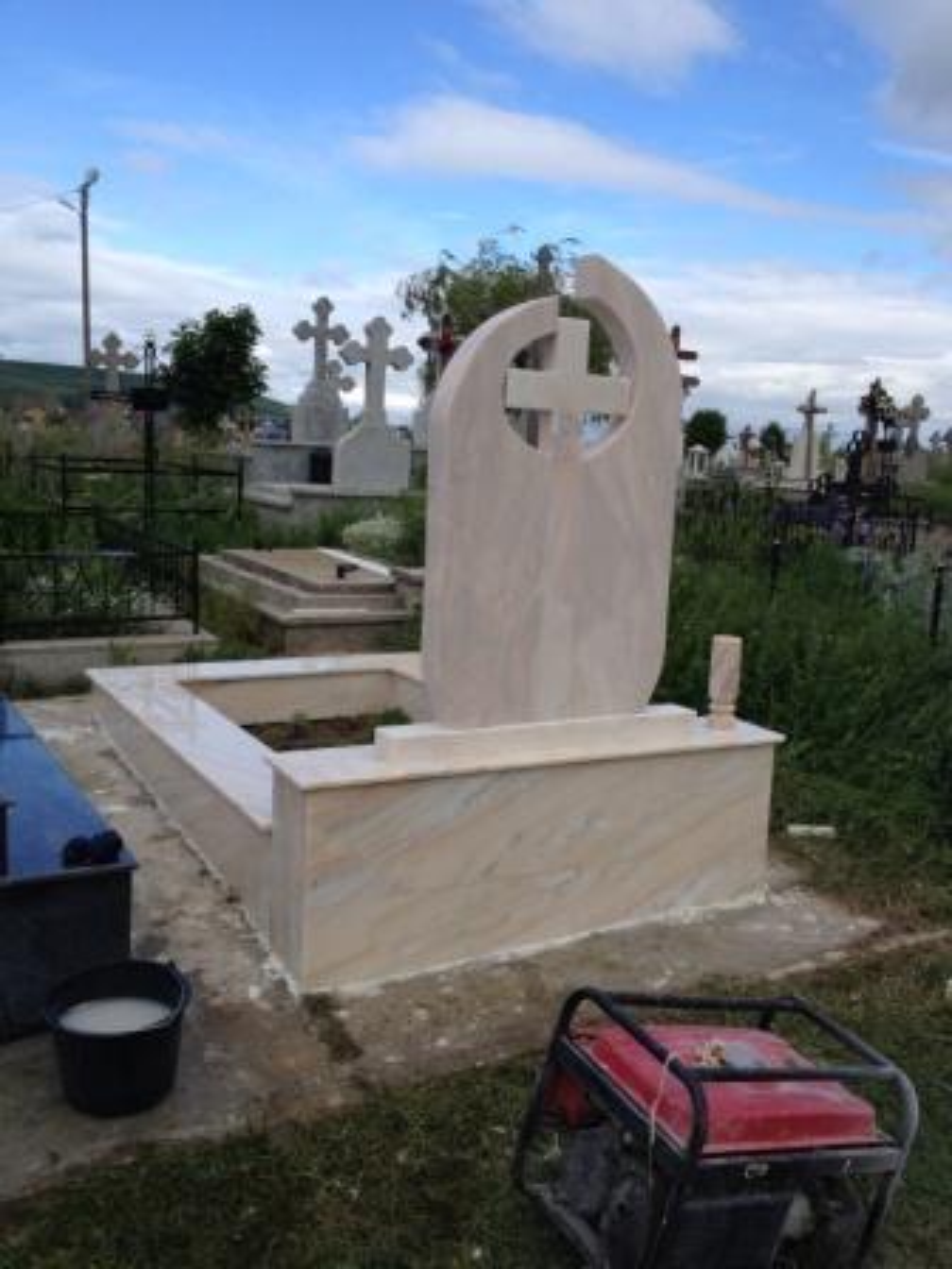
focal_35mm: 35
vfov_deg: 52.6
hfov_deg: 40.7
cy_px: 634
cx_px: 476
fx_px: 1283
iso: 50
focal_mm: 4.28
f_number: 2.4
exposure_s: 1/1416
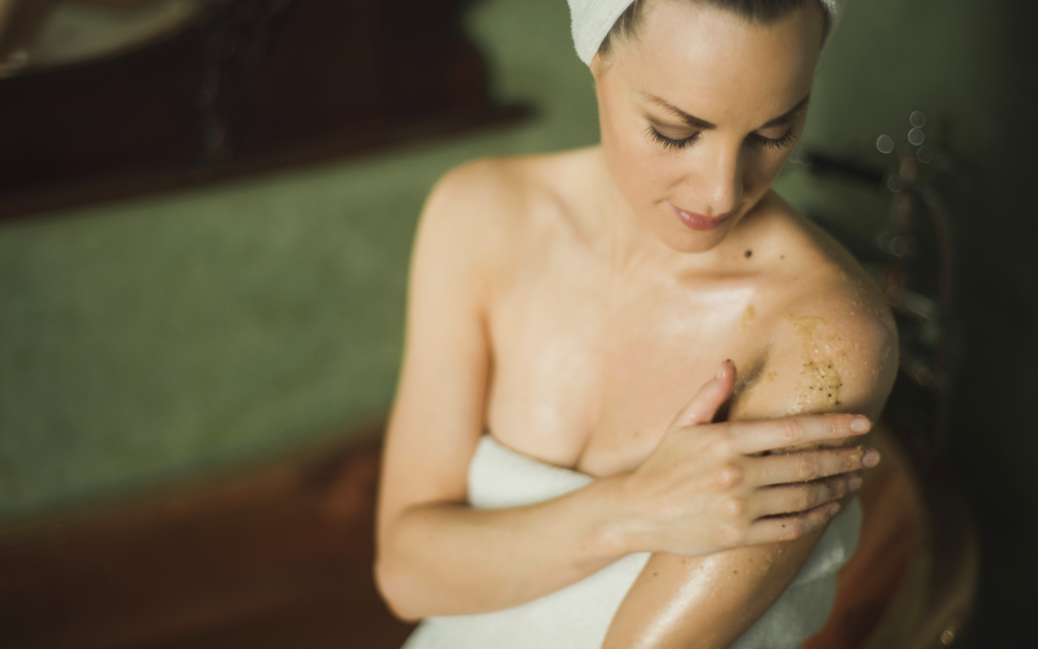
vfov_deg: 24.9
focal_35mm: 52
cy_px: 299
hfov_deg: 38.9
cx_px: 523
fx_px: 1471
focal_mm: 50
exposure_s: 1/125
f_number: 1.4
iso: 640
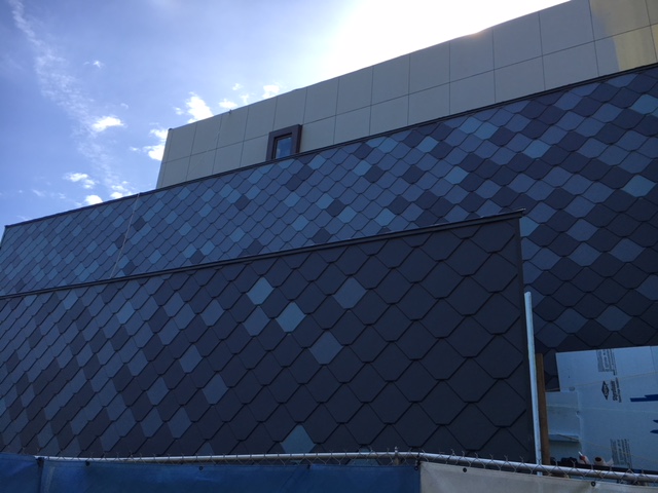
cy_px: 246
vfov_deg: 48.2
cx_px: 329
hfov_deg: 61.7
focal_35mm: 29
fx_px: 551
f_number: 2.2
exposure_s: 1/1115
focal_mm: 4.15
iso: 25
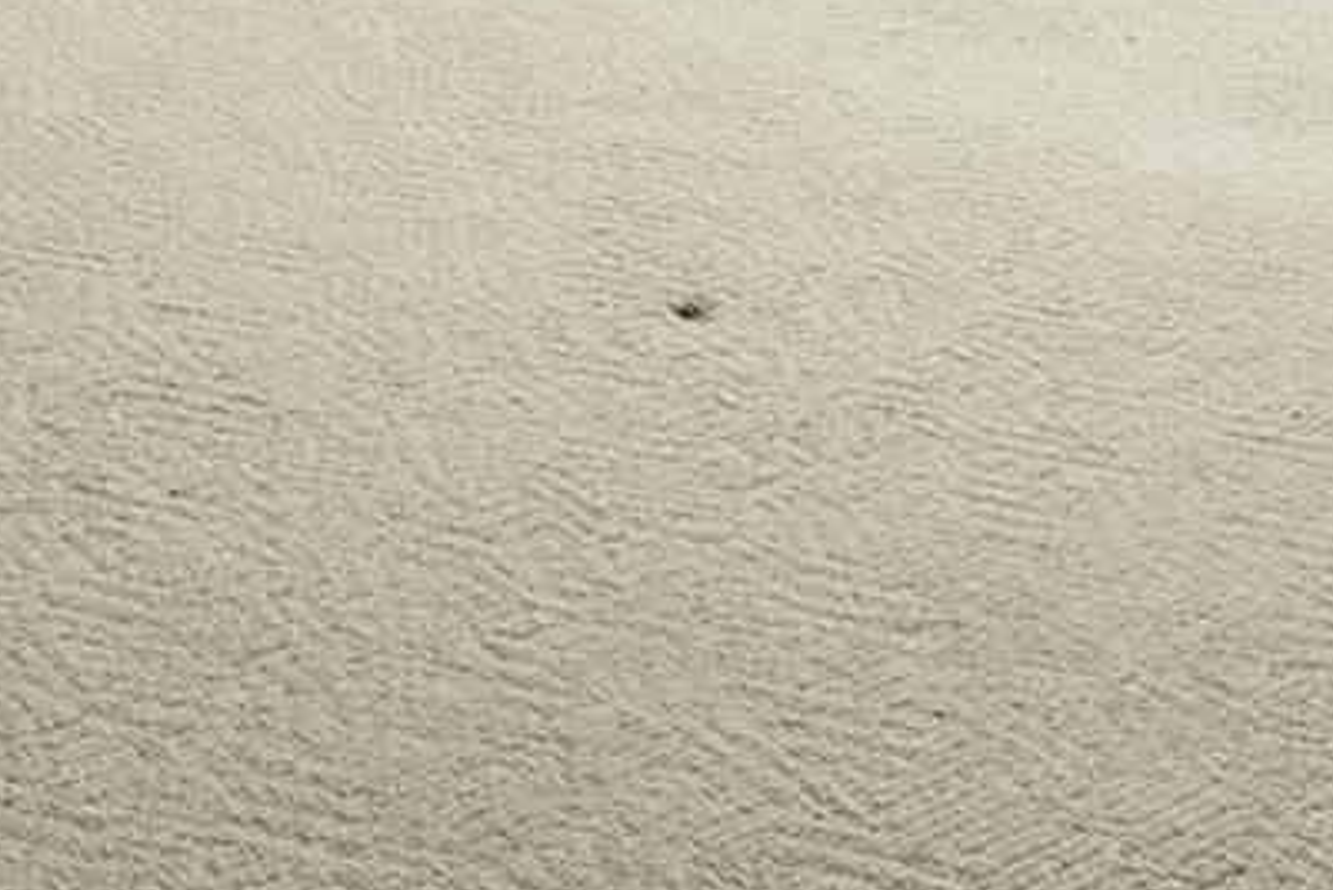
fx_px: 2371
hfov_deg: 27.4
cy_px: -773
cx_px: -293
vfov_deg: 17.0
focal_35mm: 64
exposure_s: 1.3
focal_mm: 8
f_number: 8
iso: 400
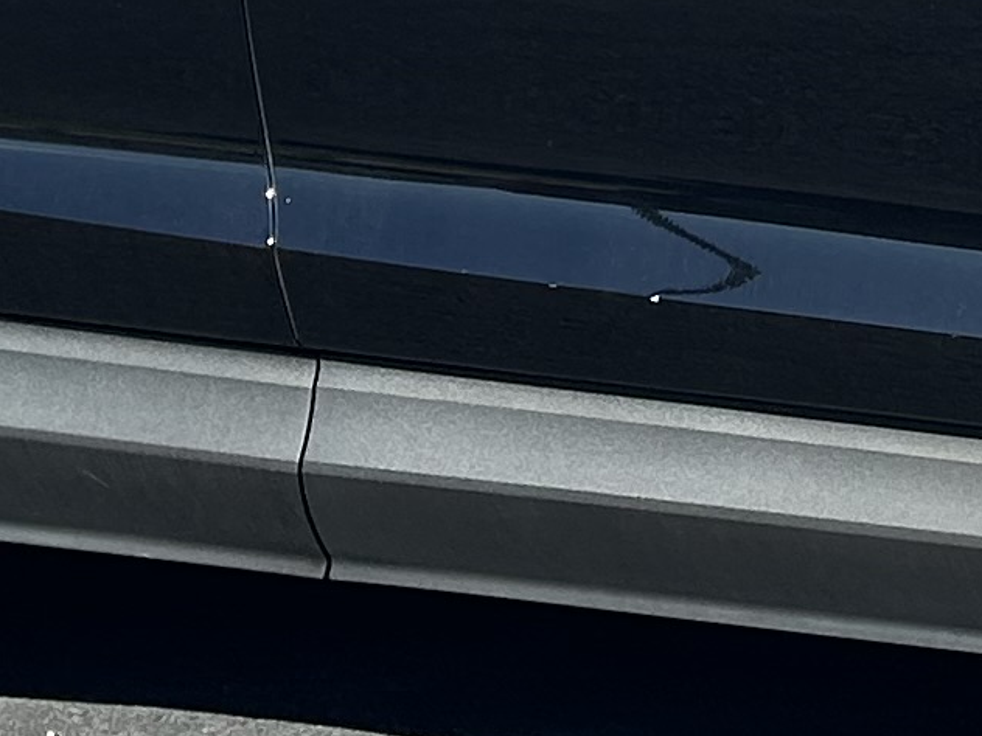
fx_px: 4709
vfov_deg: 8.9
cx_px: 1489
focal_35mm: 166
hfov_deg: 11.4
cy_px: 20
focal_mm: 5.7
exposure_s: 1/3165
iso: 50
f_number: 1.5
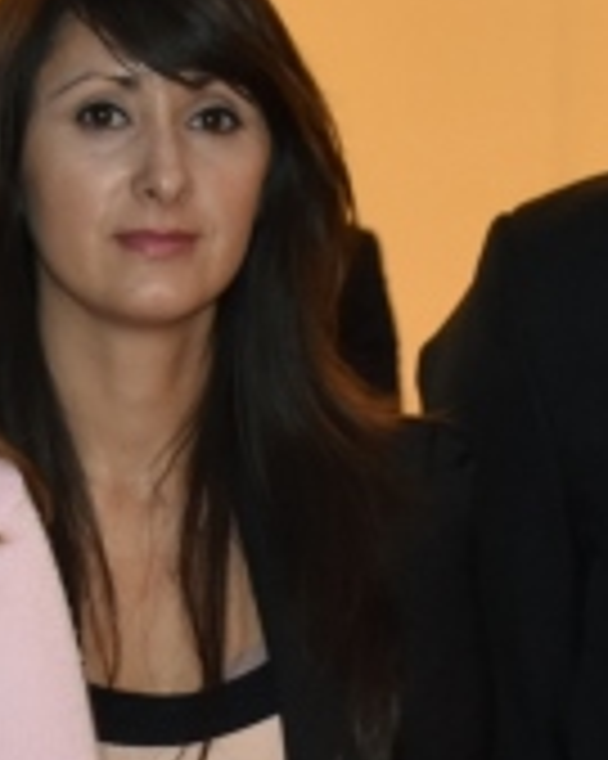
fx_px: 6529
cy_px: 600
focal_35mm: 290
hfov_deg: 5.3
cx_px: 342
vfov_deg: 6.7
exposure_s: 1/60
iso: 720
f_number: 4.2
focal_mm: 34
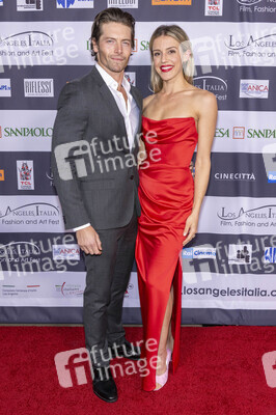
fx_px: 386
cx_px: 138
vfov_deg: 56.5
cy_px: 208
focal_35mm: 34
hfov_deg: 39.4
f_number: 5.6
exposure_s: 1/200
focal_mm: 33.5
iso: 800
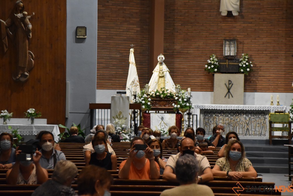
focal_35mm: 158
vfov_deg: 8.7
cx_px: 146
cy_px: 98
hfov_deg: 13.0
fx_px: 1282
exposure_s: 1/60
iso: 4000
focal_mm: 105
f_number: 5.6
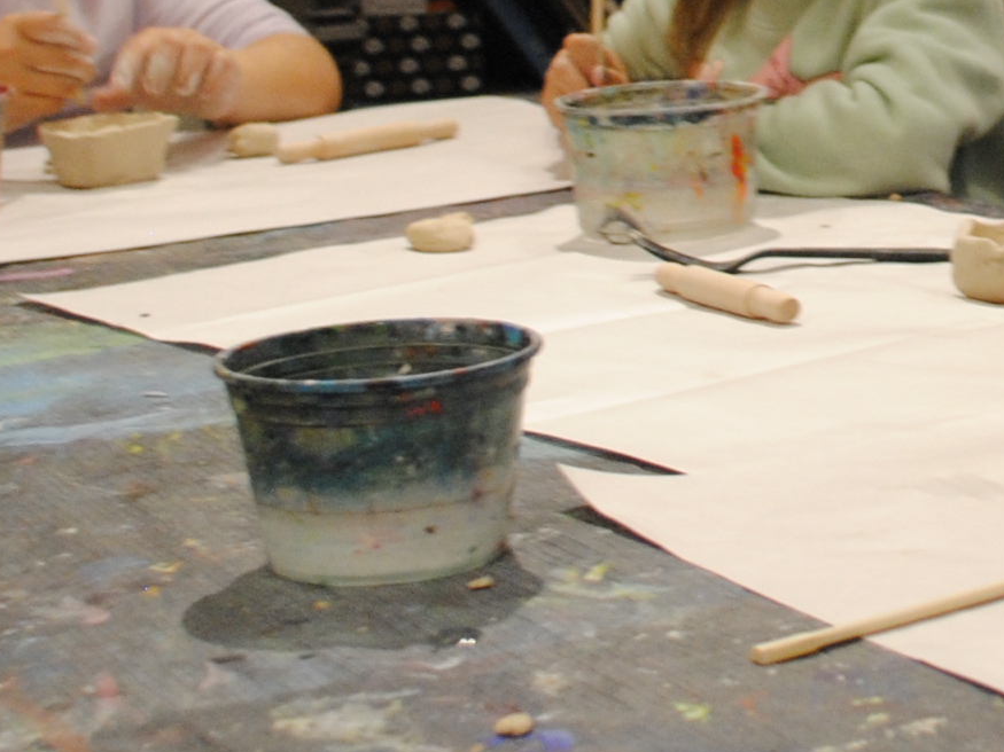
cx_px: 1221
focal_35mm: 115
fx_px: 3335
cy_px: -213
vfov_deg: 12.5
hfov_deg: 16.4
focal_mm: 18
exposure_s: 1/25
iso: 400
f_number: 3.5
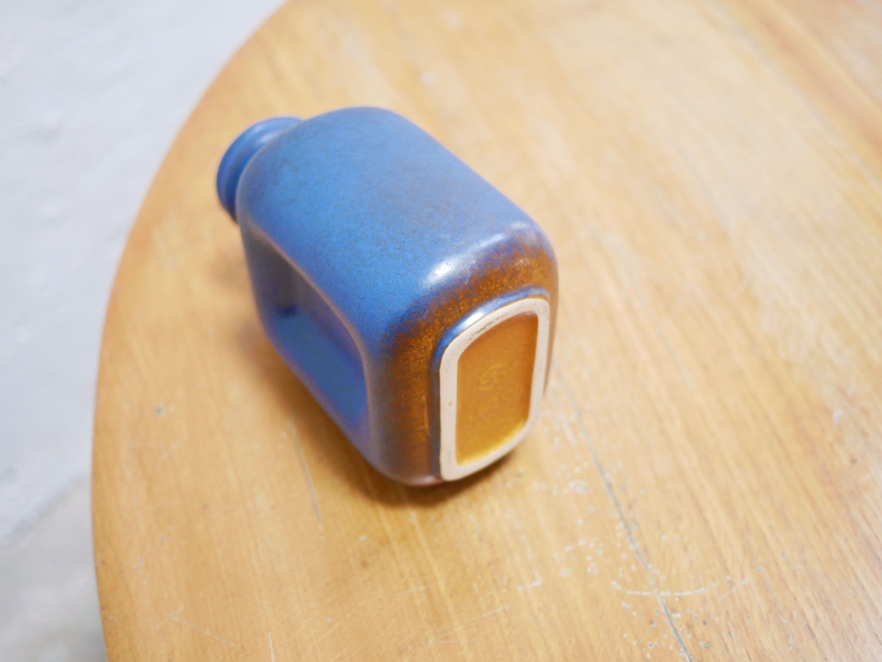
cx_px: 441
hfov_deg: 46.8
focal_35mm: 40
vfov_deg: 36.0
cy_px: 331
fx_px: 1020
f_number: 1.7
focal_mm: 20
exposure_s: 1/60
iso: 2000
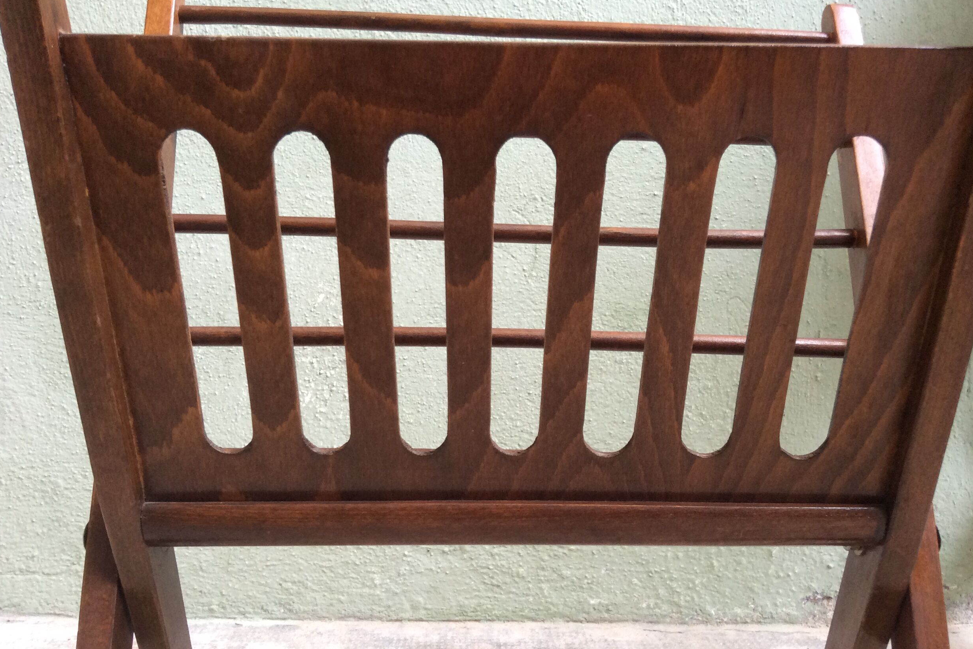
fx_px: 946
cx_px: 509
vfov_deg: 37.8
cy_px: 361
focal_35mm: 35
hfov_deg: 54.4
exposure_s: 1/25
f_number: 2.4
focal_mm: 3.3
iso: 80
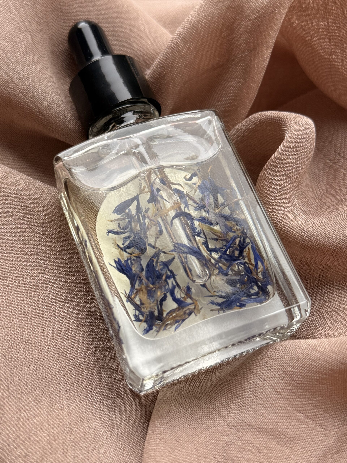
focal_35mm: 48
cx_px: 174
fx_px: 642
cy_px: 232
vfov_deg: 39.7
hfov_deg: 30.3
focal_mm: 6.76
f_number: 1.78
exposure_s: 1/309
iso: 64
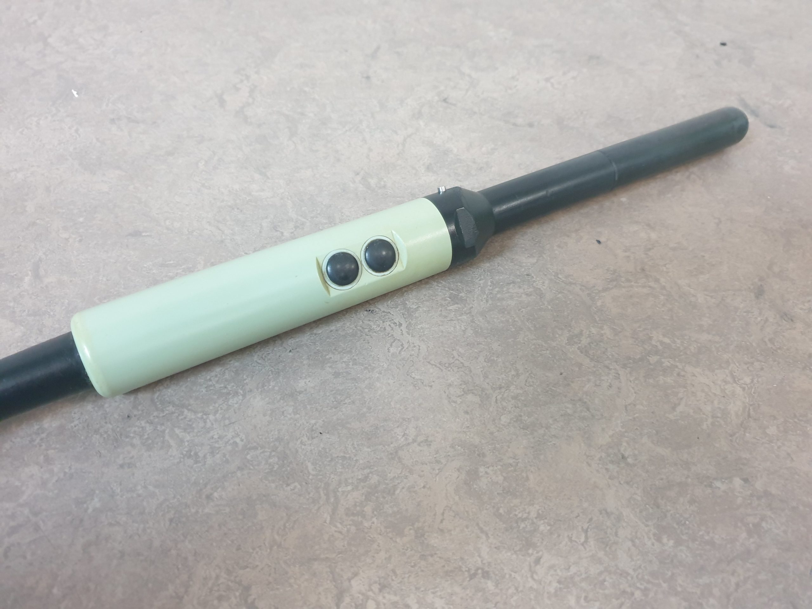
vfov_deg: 53.1
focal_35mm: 26
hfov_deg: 67.3
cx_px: 406
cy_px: 304
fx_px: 610
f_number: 1.5
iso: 400
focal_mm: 4.3
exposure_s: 1/50
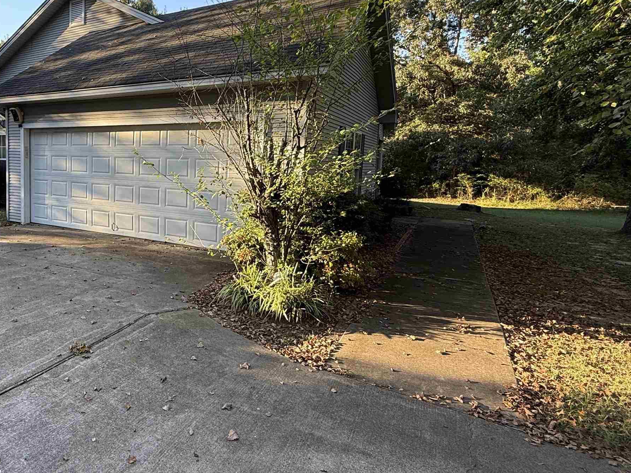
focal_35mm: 24
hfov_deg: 68.0
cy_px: 200
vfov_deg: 56.6
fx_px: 437
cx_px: 176
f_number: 2.2
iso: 50
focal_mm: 2.22
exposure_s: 1/129
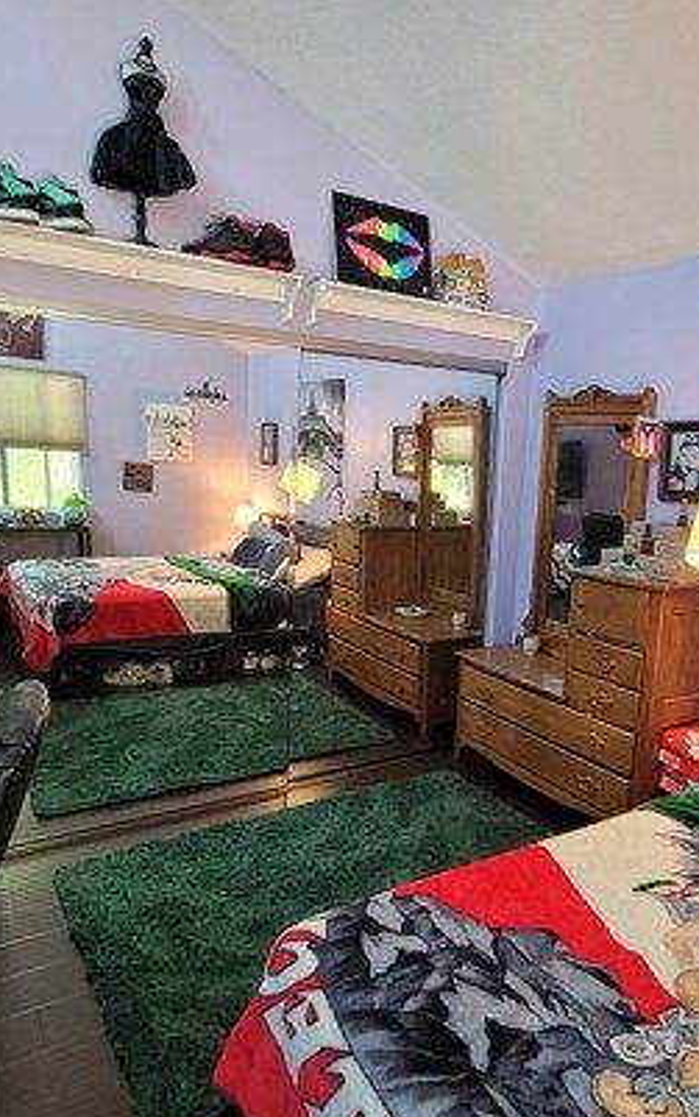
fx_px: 670
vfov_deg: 79.6
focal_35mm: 22
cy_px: 552
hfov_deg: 55.0
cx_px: 384
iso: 400
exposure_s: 1/60
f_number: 2.2
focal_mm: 2.2
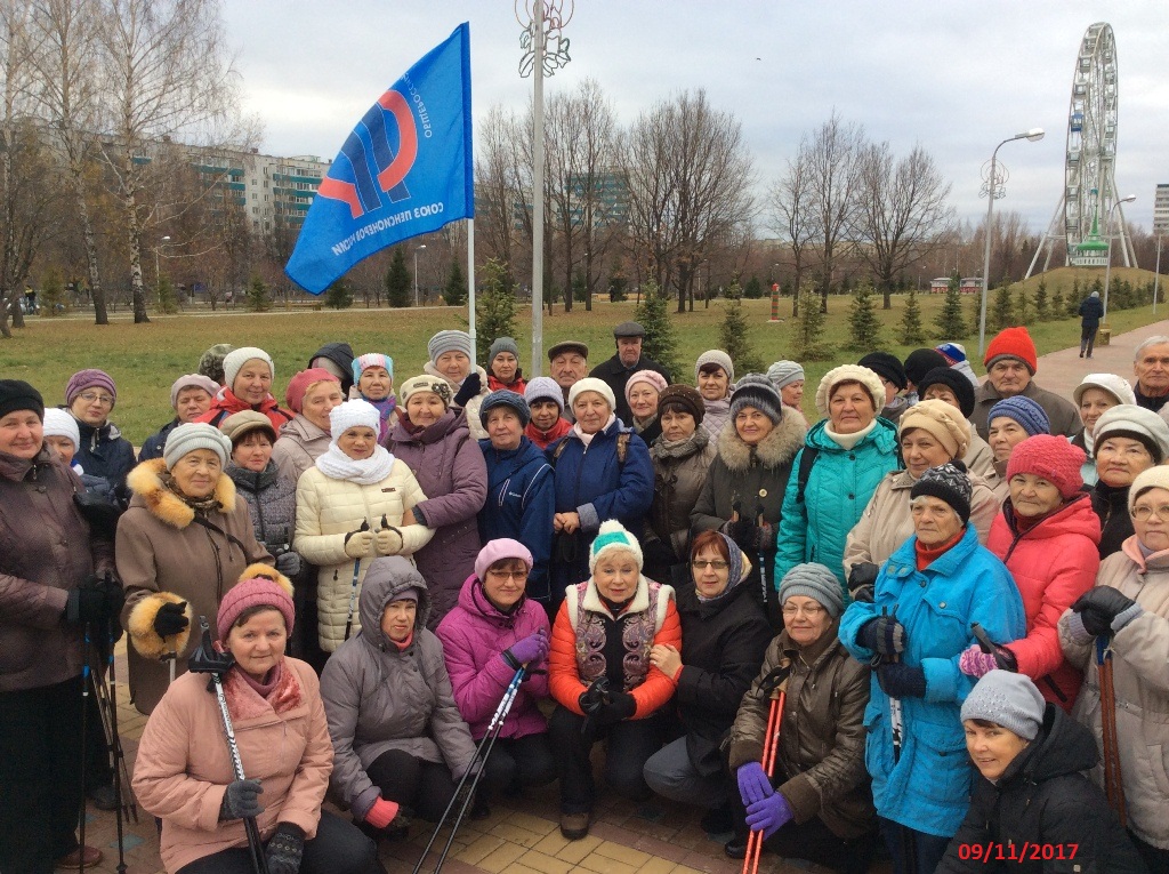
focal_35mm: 32
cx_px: 584
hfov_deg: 56.9
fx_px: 1079
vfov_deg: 44.1
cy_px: 437
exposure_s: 1/147
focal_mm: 3.3
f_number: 2.4
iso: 32
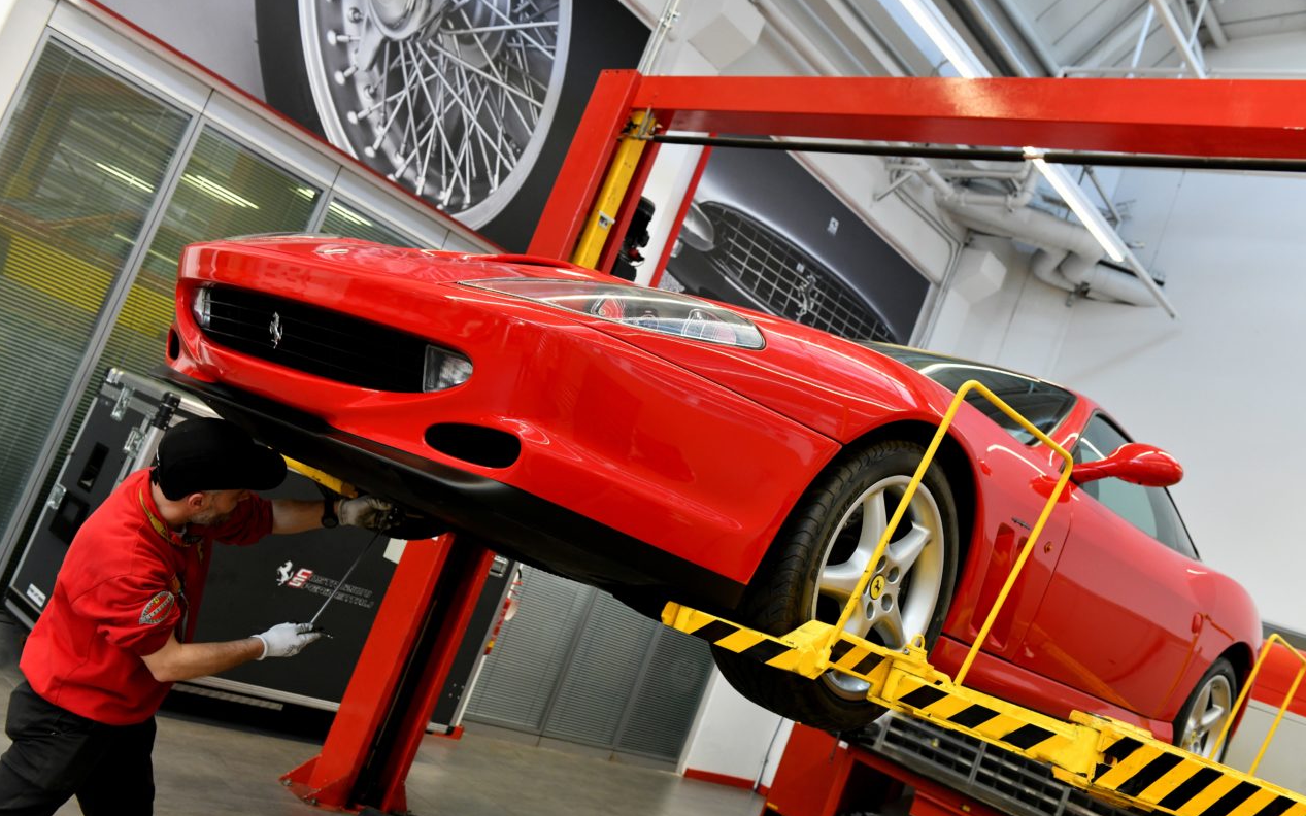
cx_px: 655
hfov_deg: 55.3
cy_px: 434
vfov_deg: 36.3
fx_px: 1246
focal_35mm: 35
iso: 2000
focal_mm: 34
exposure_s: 1/125
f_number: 6.3
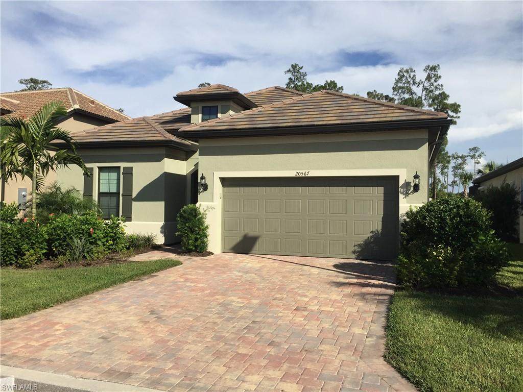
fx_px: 438
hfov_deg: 61.7
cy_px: 196
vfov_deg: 48.2
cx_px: 262
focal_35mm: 29
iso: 32
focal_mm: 4.15
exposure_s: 1/2825
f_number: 2.2
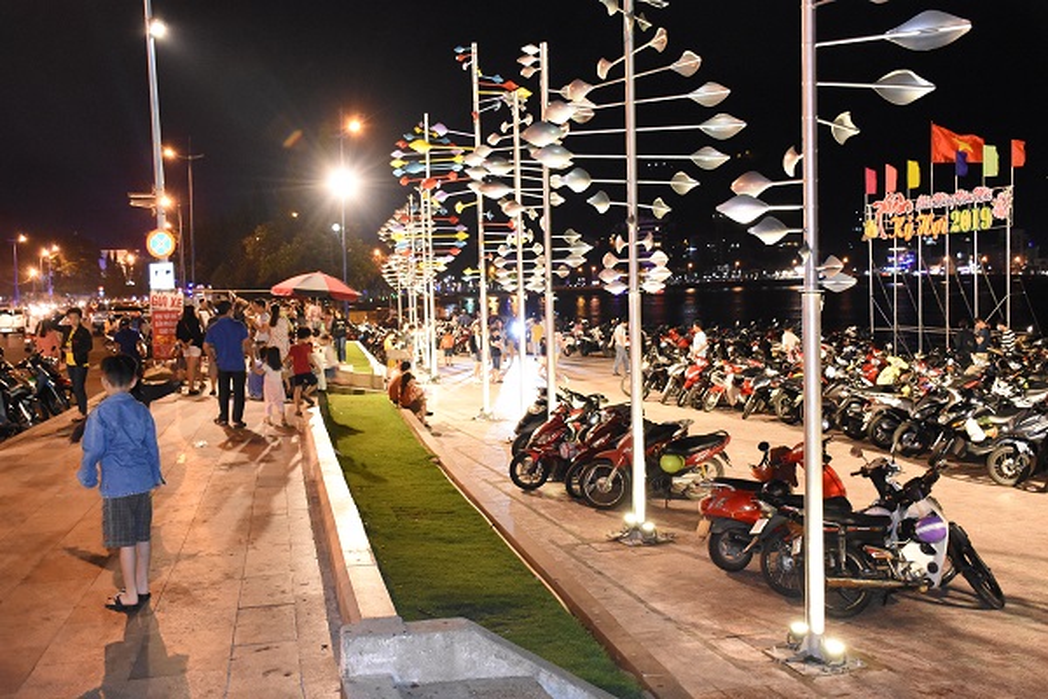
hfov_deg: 53.1
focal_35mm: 36
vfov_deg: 36.9
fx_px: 1048
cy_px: 350
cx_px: 524
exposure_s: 1/30
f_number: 4.5
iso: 5000
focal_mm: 24
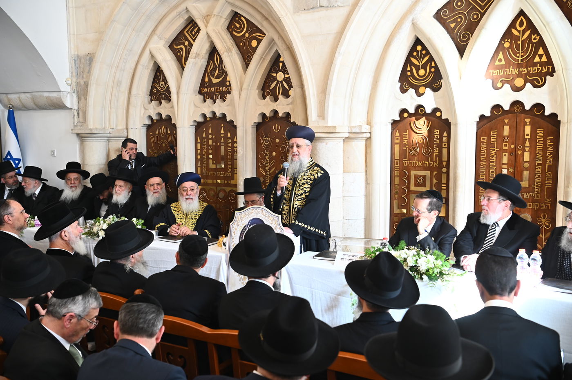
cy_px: 190
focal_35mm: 36
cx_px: 286
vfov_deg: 36.8
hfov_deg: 53.2
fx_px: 572
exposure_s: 1/160
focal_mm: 36
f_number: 4.5
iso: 1250
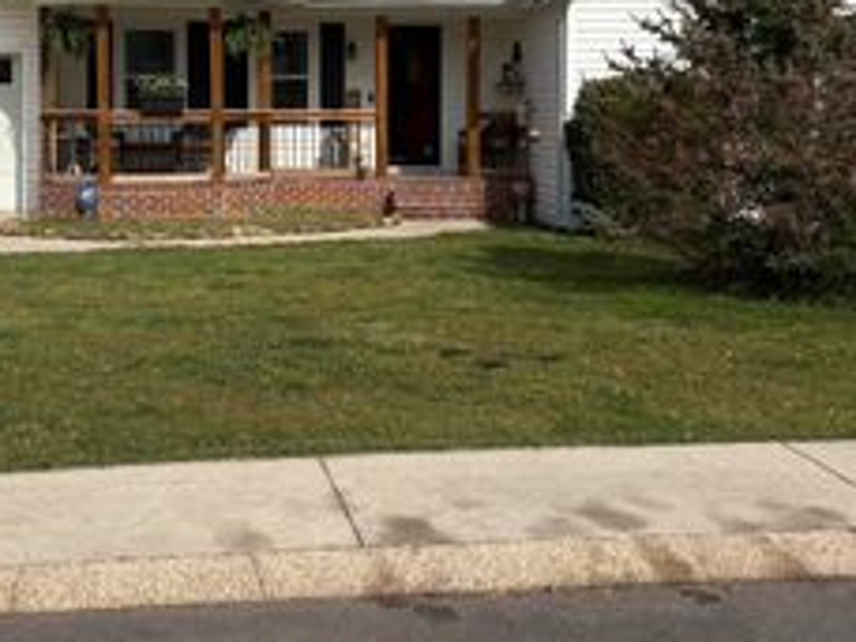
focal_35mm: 57
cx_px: 293
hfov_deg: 33.5
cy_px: 145
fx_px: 1410
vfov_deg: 25.3
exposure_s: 1/5348
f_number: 1.6
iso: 50
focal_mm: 5.96
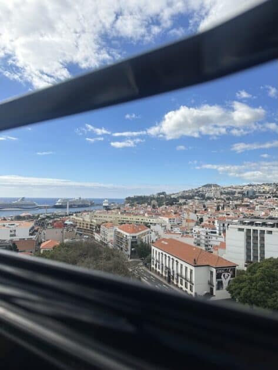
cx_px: 139
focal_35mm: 24
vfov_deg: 71.6
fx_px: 257
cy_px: 185
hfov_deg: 56.8
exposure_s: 1/6623
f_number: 1.78
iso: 80
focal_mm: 6.86
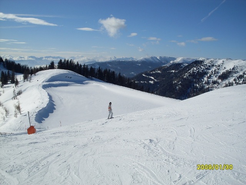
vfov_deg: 37.7
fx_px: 270
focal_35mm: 38
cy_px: 92
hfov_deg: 49.0
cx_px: 123
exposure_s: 1/750
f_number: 8.4
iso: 80
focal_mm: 6.3
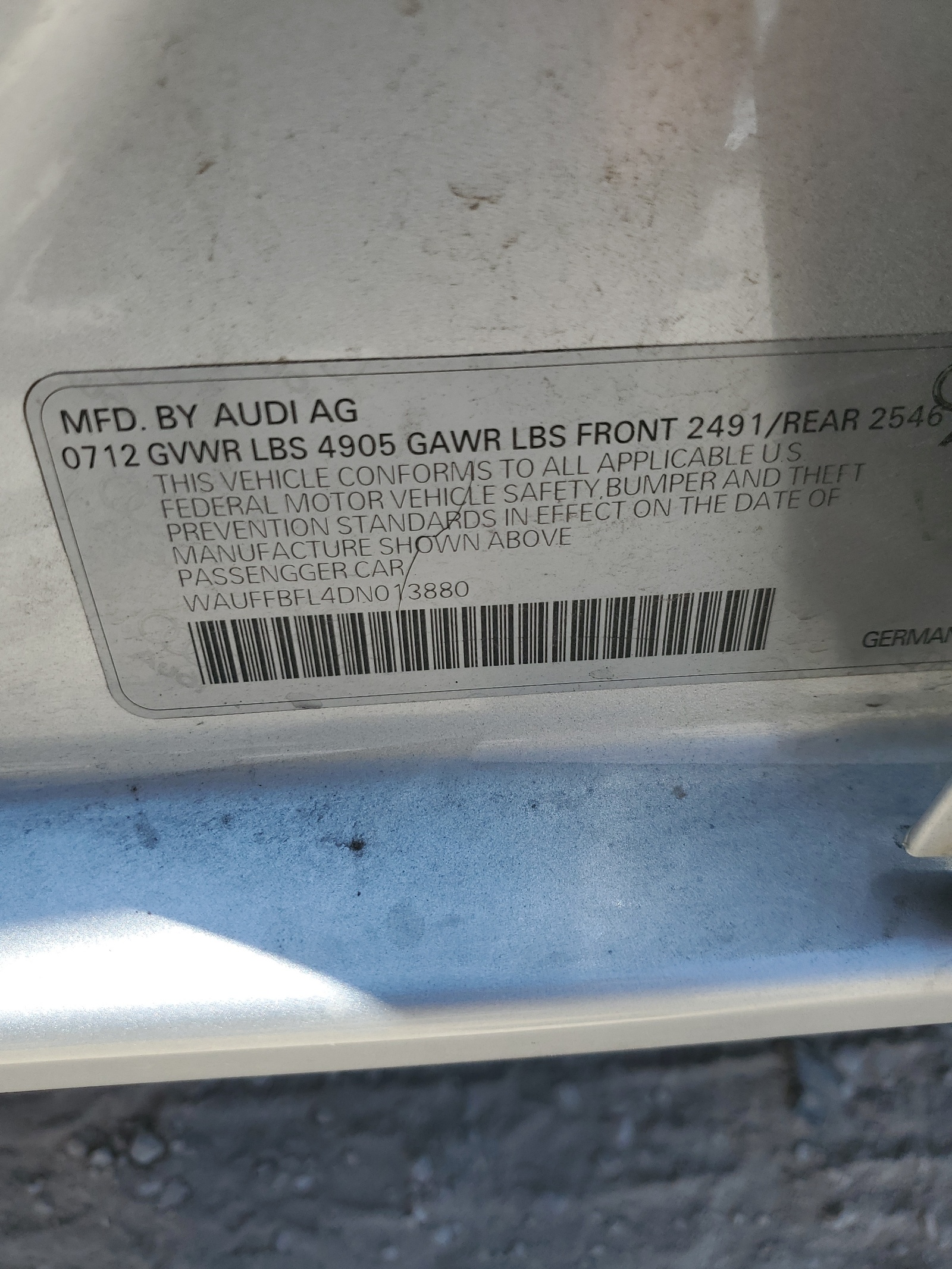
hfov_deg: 53.1
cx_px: 476
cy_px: 634
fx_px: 953
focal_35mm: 26
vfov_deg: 67.3
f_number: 1.5
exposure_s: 1/1667
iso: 50
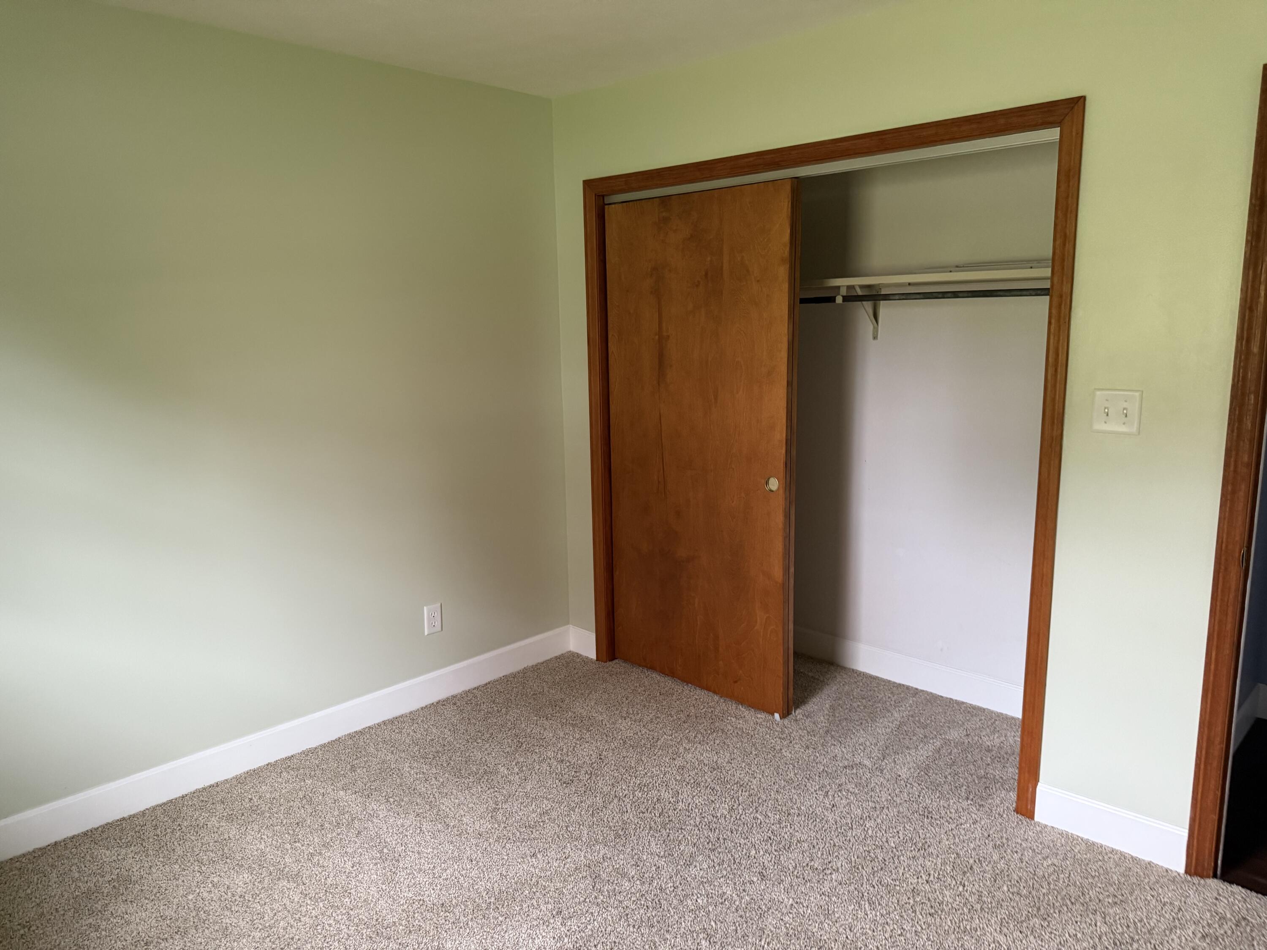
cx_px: 634
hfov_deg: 71.6
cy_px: 475
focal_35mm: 24
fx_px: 878
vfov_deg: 56.8
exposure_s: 1/60
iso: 400
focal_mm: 6.76
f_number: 1.78
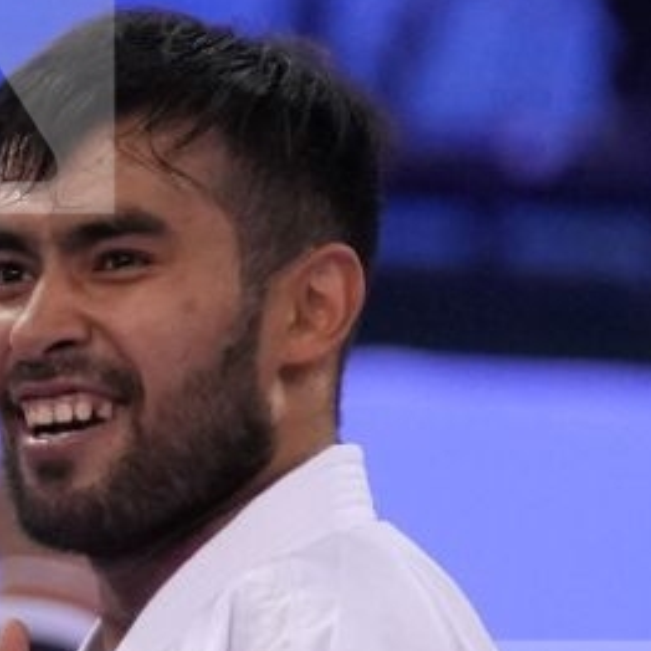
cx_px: -117
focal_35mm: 1497
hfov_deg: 1.2
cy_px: 867
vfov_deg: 1.2
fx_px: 31852
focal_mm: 171
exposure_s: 1/1000
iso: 2500
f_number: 2.8
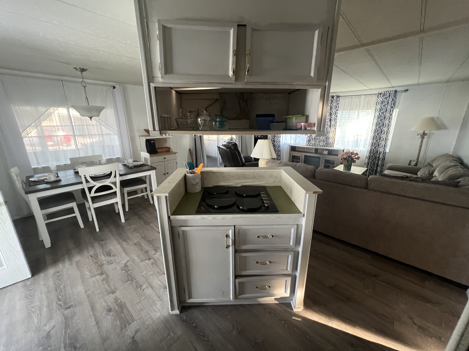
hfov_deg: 106.2
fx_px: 176
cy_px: 176
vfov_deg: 89.9
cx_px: 234
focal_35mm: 13
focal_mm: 1.57
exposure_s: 1/60
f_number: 1.8
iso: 640
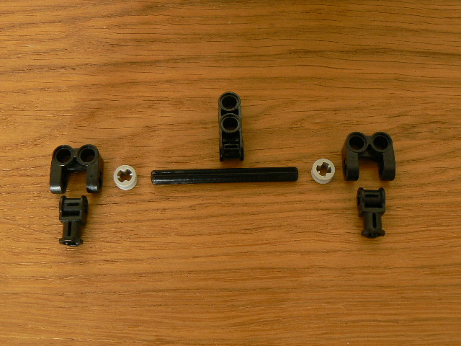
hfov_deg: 45.8
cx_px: 230
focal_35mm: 41
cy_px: 173
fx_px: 546
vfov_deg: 35.1
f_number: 3.6
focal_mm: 6
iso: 100
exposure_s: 1
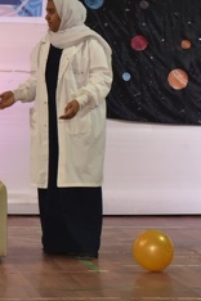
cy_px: 85
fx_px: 1432
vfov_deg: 12.0
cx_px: -6
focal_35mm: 171
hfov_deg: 8.0
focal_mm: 50
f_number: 4
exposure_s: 1/100
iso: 1000
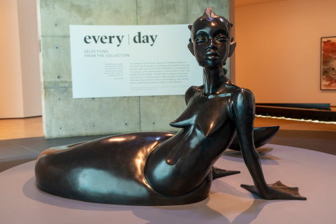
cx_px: 168
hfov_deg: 48.4
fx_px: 374
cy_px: 112
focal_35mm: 40
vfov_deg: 33.4
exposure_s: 1/10
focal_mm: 40
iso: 400
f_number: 8
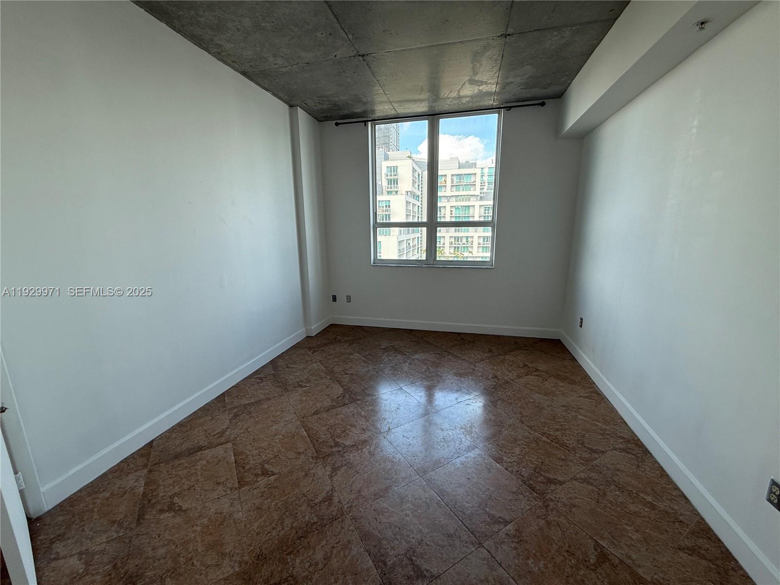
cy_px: 292
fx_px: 315
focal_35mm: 14
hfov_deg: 102.1
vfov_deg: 85.7
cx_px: 390
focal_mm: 2.22
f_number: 2.2
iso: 64
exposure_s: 1/129
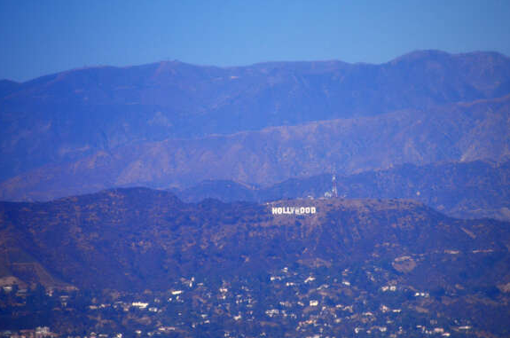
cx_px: 274
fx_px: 7960
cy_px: 212
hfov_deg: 3.7
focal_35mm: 563
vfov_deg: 2.4
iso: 250
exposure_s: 1/500
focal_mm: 270
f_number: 6.3
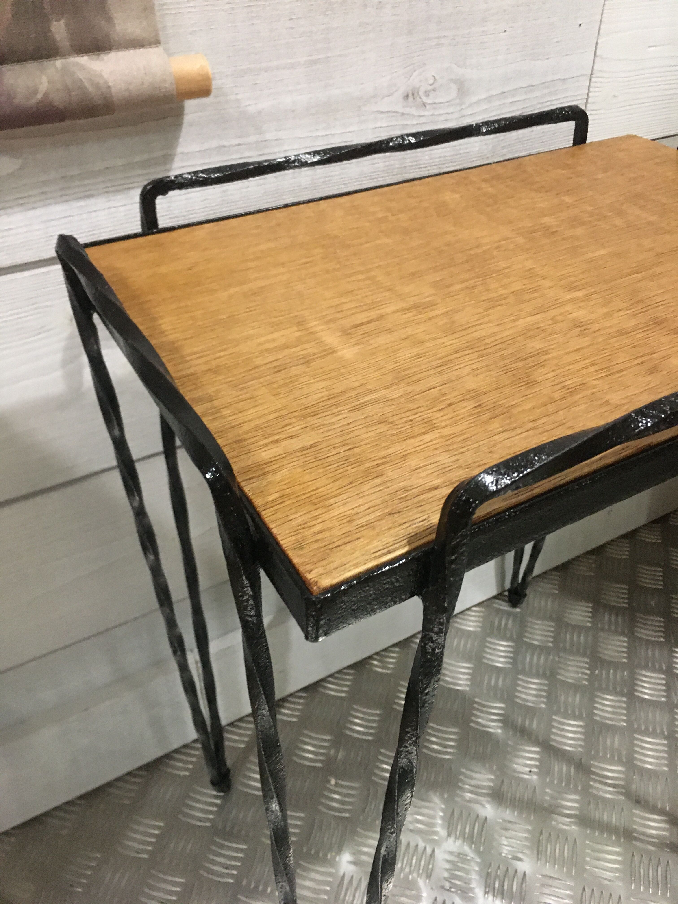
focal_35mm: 29
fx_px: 757
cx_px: 339
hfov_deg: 48.2
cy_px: 452
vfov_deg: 61.7
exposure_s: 1/17
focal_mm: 4.15
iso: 200
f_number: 2.2
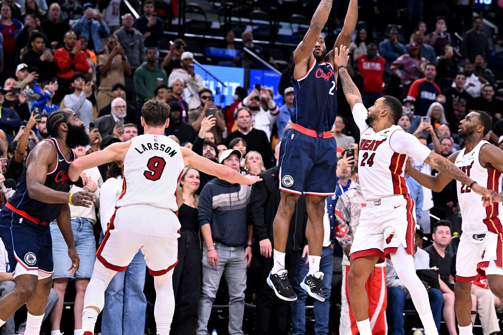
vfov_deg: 11.5
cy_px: 145
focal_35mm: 119
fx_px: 1662
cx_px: 316
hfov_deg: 17.2
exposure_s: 1/1600
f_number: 3.2
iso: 5000
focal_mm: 93
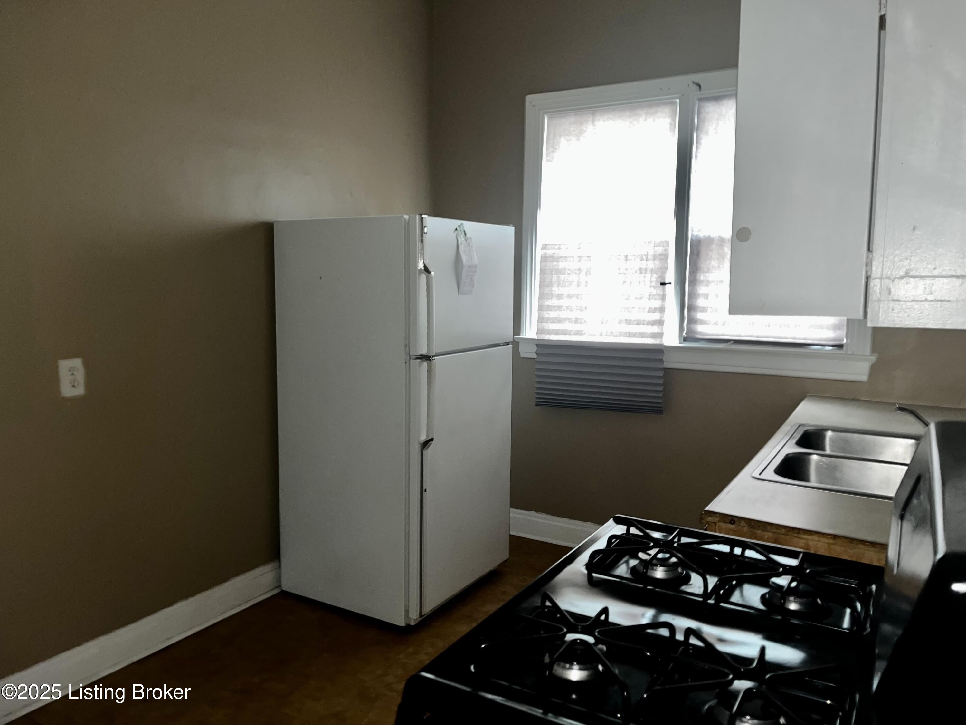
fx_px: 726
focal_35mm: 26
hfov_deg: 67.3
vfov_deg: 53.1
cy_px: 362
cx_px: 483
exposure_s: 1/4
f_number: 1.6
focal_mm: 5.1
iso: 80
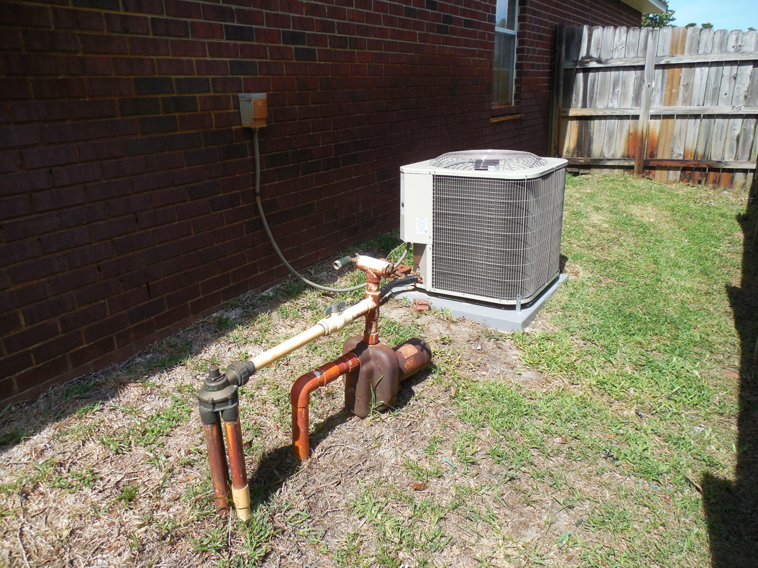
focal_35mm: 25
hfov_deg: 69.4
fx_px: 547
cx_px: 379
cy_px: 284
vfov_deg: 54.9
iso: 125
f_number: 3.3
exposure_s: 1/800
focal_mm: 4.5
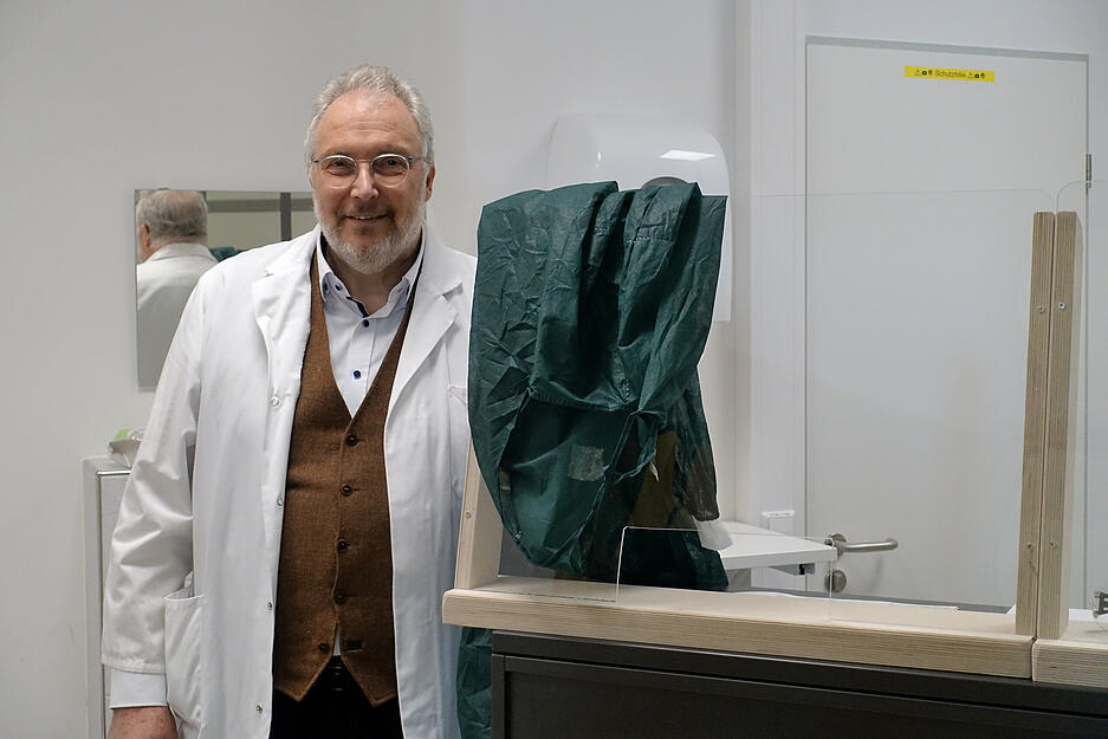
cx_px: 554
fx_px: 1601
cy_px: 370
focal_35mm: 52
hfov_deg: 38.2
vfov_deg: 26.0
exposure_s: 1/30
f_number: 2.8
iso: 800
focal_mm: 19.1
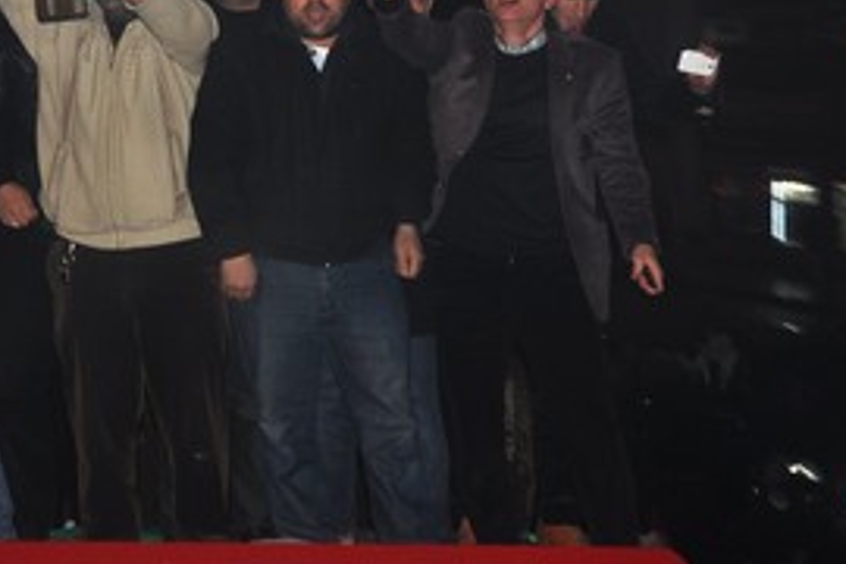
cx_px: 207
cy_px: 149
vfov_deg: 15.0
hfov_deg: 22.2
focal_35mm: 91
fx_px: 2135
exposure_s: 1/60
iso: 200
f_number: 4.5
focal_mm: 35
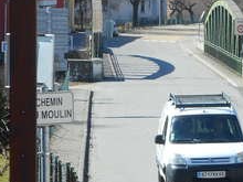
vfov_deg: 4.1
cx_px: 268
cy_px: 6
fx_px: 2569
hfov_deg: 5.4
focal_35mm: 366
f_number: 6.1
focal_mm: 23.9
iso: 80
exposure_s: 1/160
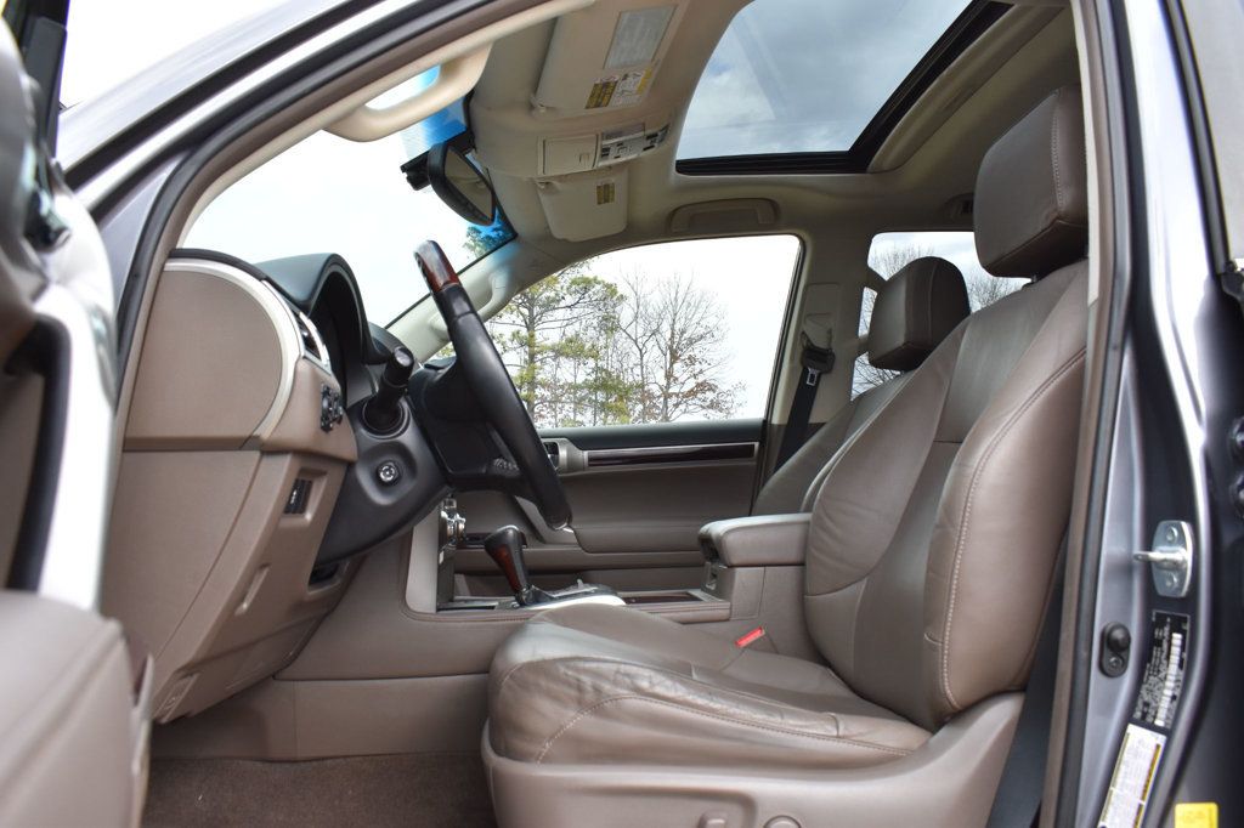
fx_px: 1036
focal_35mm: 30
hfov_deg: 61.9
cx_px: 622
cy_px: 414
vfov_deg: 43.6
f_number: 8
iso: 400
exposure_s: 1/250
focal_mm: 20
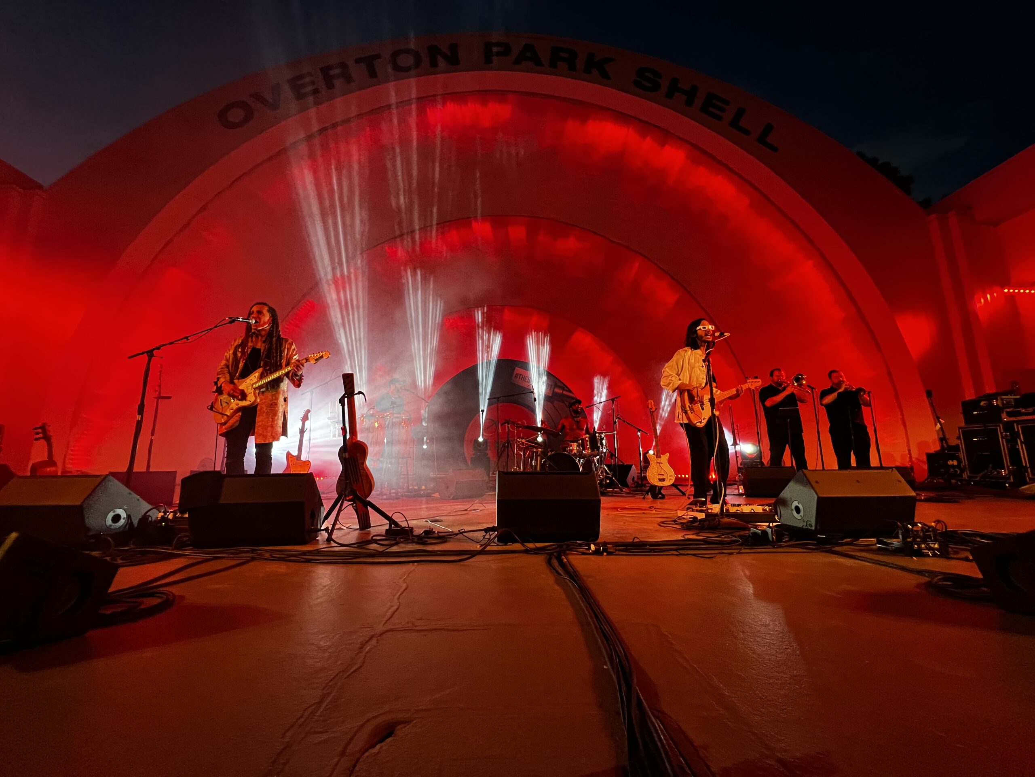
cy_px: 388
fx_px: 389
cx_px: 518
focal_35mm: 13
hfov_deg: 106.2
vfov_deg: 89.9
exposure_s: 1/60
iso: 400
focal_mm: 1.57
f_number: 1.8
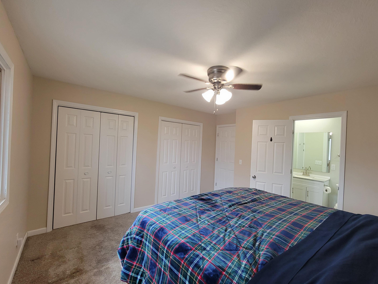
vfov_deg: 85.7
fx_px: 153
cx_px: 203
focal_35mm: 14
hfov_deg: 101.9
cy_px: 142
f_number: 2.2
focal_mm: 2.2
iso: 250
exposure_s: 1/60
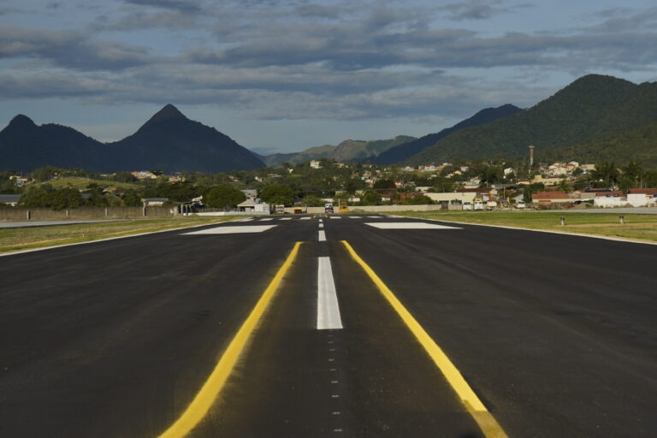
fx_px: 1496
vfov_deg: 16.7
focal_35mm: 82
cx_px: 328
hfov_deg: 24.8
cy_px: 219
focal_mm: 55
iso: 400
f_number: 5.6
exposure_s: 1/6400
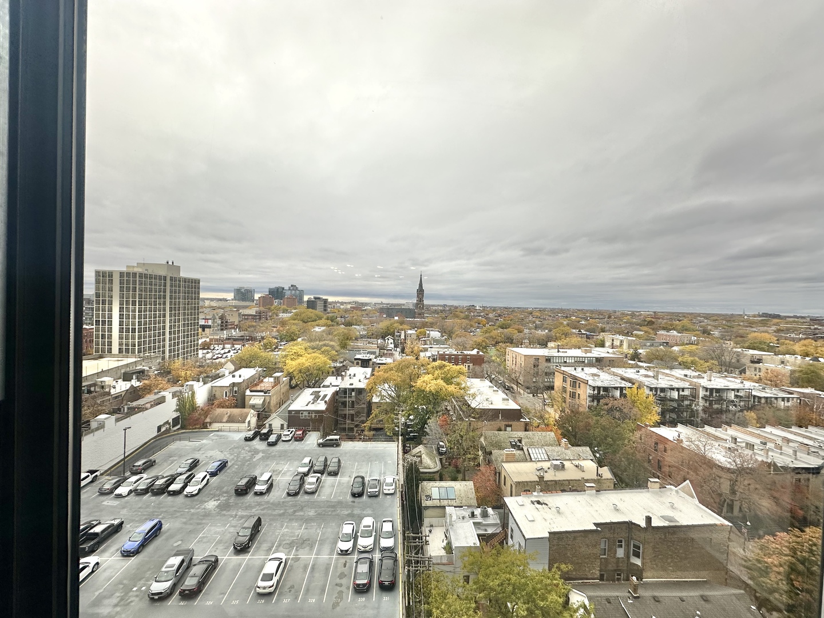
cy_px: 309
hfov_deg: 102.1
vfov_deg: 85.7
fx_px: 333
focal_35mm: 14
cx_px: 412
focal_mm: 2.22
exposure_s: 1/373
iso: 40
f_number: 2.2
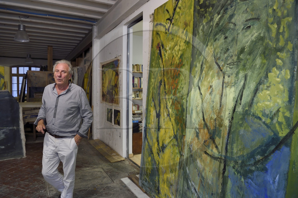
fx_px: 198
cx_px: 149
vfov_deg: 53.1
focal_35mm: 24
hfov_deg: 73.8
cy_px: 99
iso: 1600
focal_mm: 24
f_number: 4.5
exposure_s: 1/60
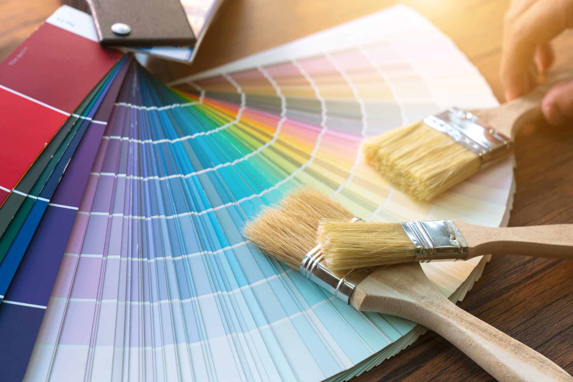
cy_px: 191
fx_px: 1114
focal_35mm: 70
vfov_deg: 19.5
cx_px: 286
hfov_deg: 28.8
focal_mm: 70
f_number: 6.3
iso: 250
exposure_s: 1/80
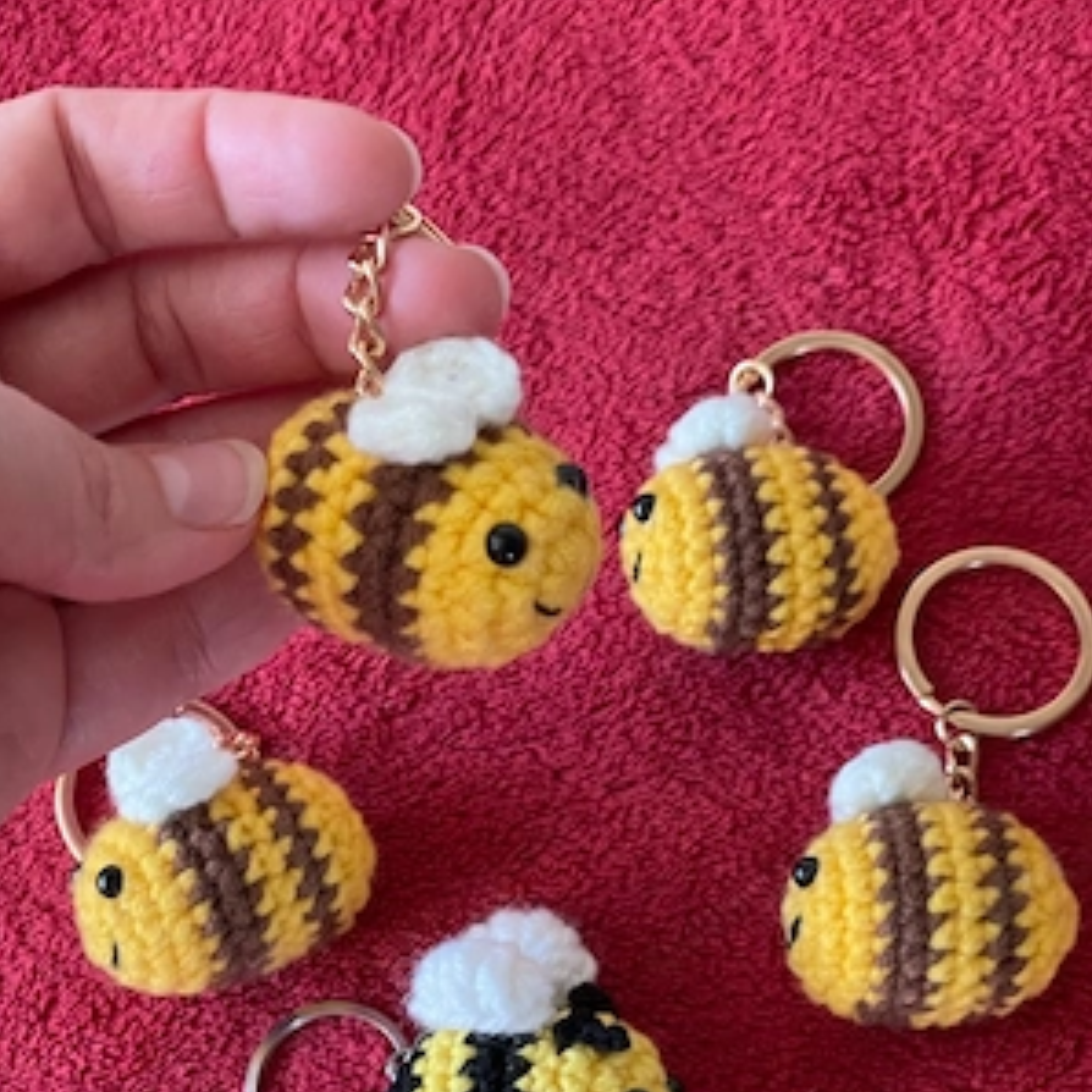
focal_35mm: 76
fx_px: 2712
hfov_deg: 22.8
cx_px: 546
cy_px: 649
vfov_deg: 22.7
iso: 400
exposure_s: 1/40
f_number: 2.2
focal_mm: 7.5
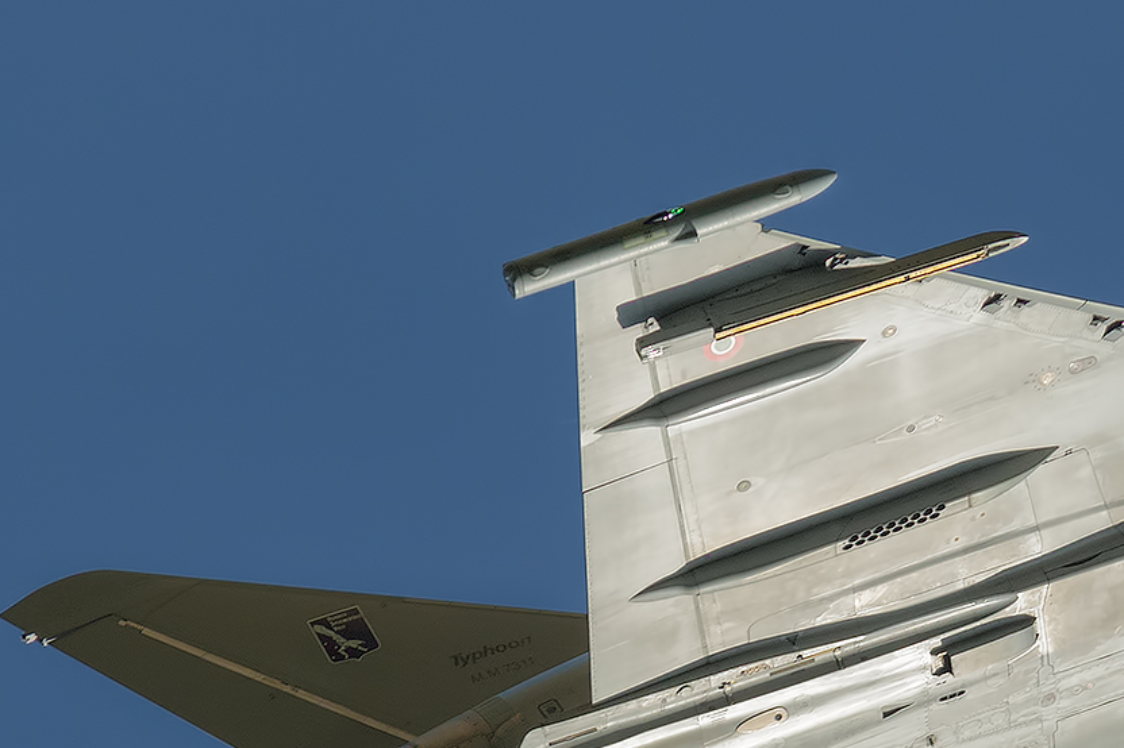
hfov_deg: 2.6
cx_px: 1025
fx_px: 25216
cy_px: 802
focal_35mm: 808
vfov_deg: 1.7
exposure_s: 1/1600
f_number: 8
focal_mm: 280
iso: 320
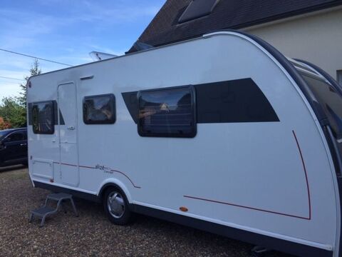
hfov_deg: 61.7
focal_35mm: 29
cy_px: 128
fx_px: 287
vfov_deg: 48.2
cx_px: 171
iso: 32
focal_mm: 4.15
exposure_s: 1/920
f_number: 2.2
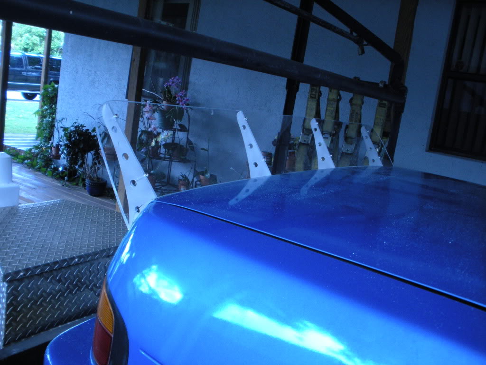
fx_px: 505
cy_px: 182
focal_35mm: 36
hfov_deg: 51.4
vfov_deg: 39.7
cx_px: 243
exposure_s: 1/60
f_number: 3.5
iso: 230
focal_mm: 6.3
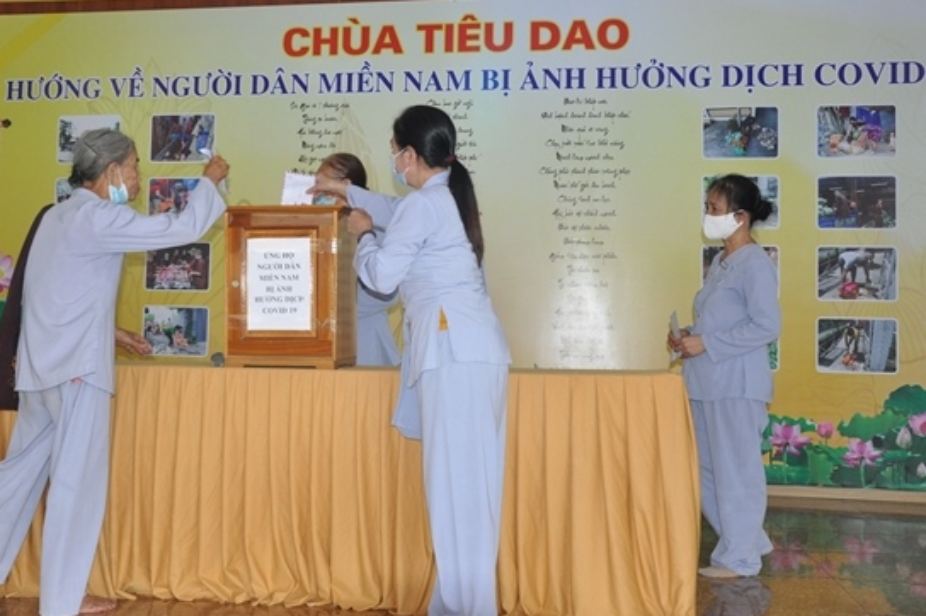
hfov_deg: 45.4
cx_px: 403
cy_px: 274
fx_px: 1105
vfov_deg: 31.1
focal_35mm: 43
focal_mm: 24
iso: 1250
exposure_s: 1/60
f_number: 4.5
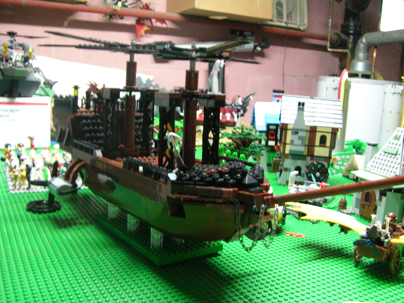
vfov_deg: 40.7
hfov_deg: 52.6
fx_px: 408
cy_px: 152
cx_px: 202
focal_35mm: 35
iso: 200
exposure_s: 1/3.3
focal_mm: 9
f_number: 2.8
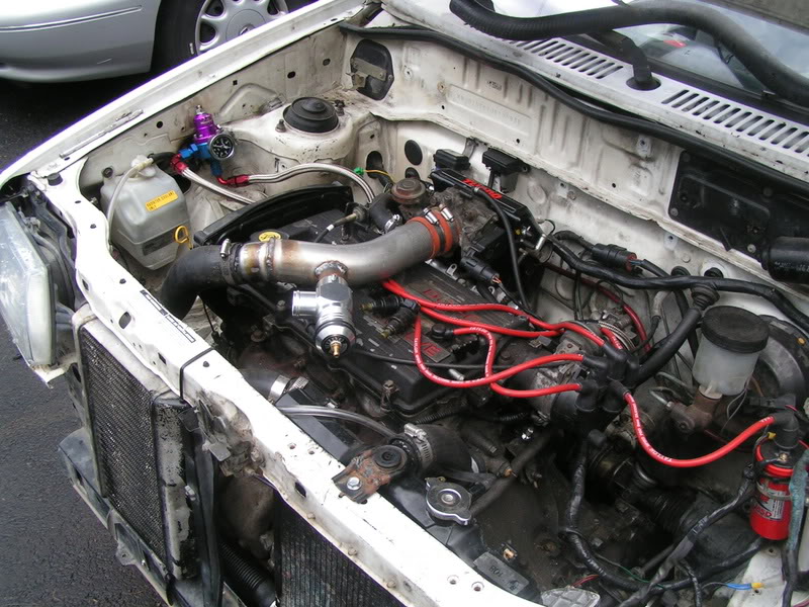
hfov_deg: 49.0
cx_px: 404
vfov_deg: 37.7
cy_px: 304
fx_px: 888
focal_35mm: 38
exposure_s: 1/200
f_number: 5.6
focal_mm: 5.8
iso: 50
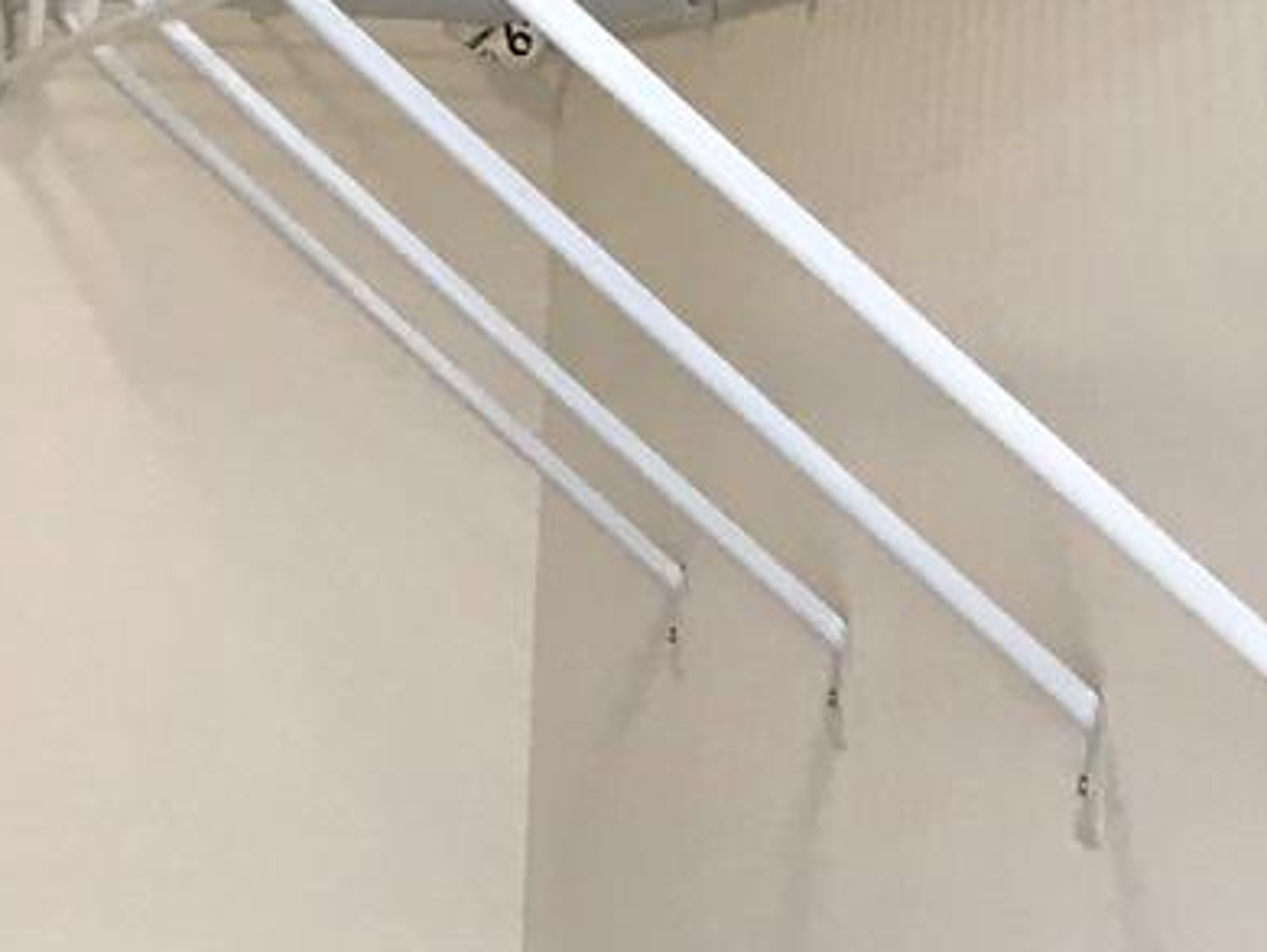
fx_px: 5384
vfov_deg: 10.1
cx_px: -556
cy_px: 825
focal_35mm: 147
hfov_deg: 12.8
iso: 40
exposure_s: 1/24
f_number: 1.8
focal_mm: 3.99
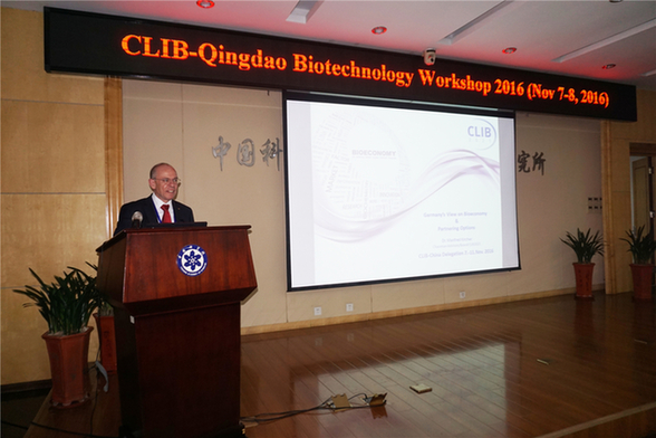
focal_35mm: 24
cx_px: 328
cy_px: 219
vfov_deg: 53.1
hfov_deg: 73.7
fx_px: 437
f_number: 4
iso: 640
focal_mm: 16
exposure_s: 1/160
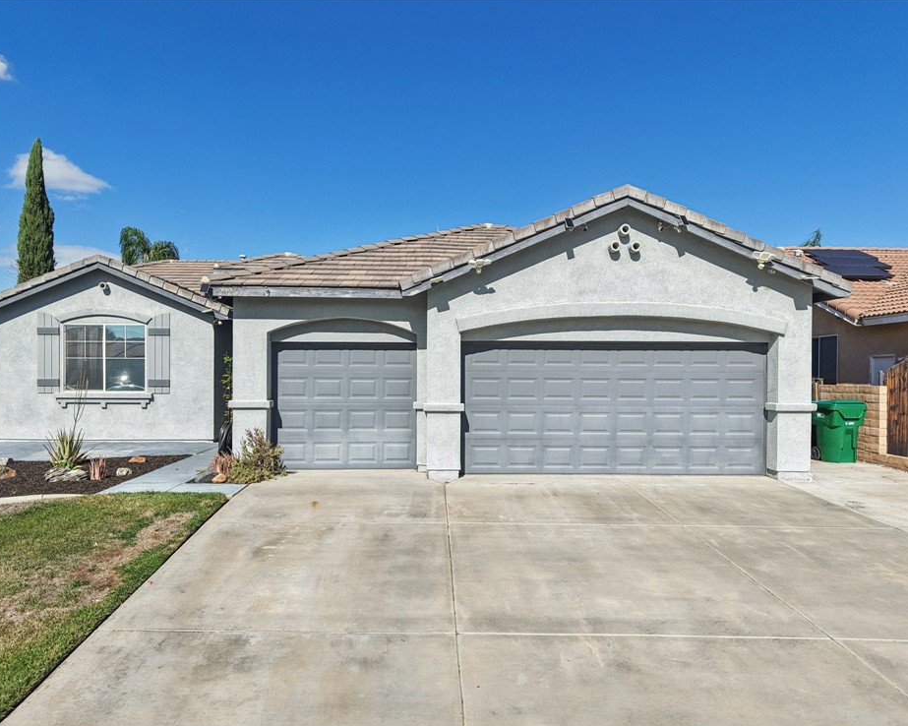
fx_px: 699
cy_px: 373
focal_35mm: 26
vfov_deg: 54.9
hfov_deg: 66.0
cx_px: 442
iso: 110
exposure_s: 1/5000
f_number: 1.8
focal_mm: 8.67
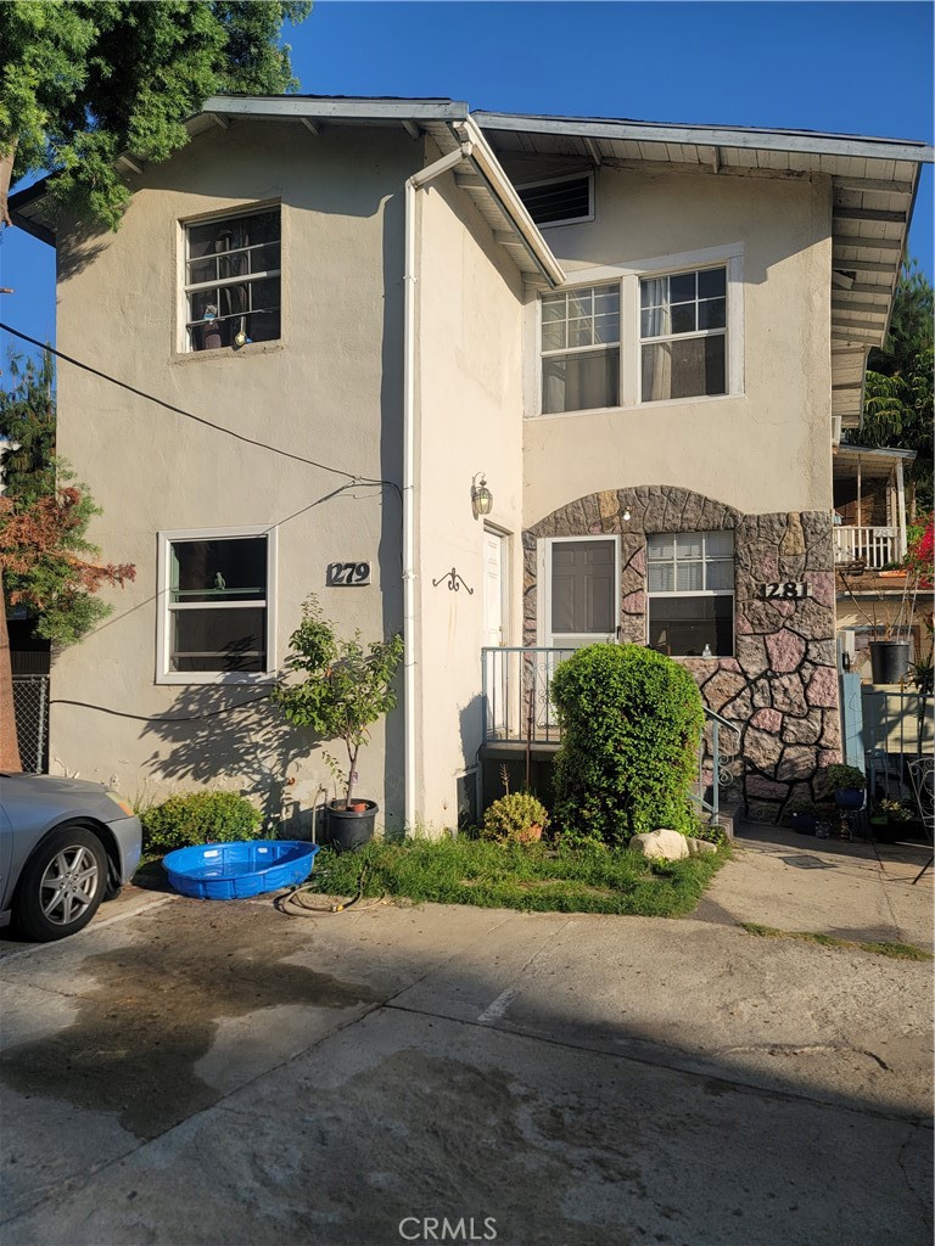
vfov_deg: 69.4
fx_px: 900
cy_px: 623
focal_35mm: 25
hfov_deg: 54.9
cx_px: 468
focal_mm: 7
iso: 20
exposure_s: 1/1182
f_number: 1.8
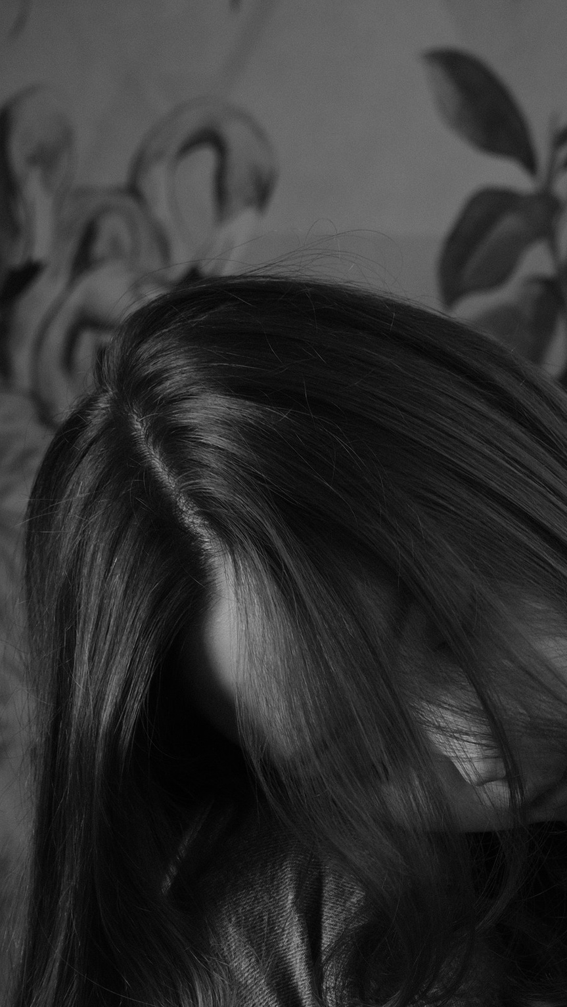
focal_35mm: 97
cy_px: 1173
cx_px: 622
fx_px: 2592
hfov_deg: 12.3
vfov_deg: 20.7
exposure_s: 1/125
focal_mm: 24.7
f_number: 4
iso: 320
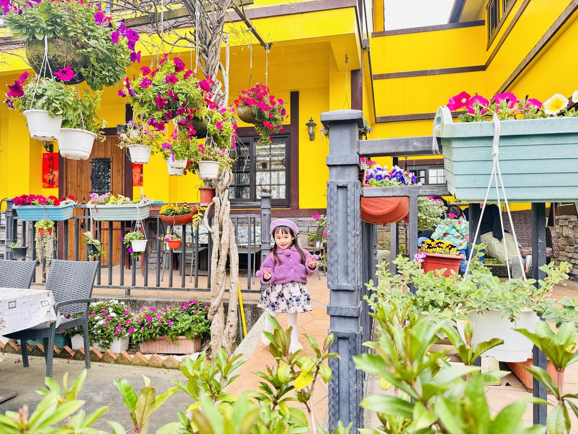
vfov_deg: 56.8
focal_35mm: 24
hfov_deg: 71.6
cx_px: 289
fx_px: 401
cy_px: 217
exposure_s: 1/121
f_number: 1.78
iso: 64
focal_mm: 6.86
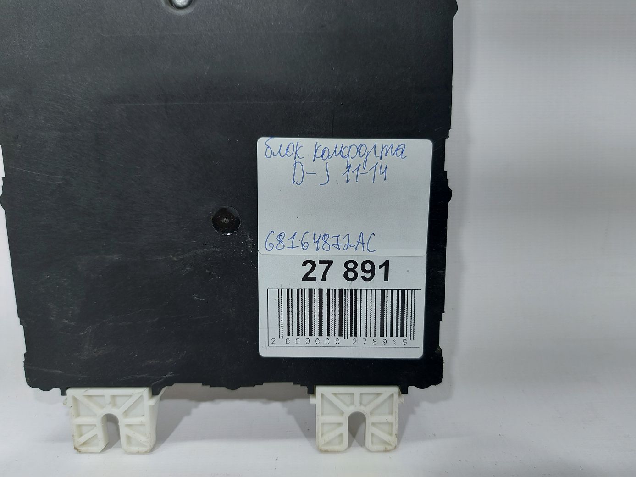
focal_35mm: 24
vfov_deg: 56.8
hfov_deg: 71.6
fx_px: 441
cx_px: 318
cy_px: 238
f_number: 1.8
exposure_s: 1/50
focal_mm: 5.23
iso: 32
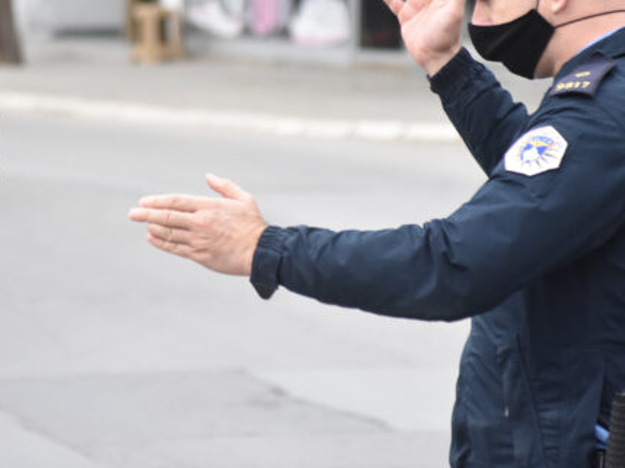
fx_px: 6293
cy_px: 130
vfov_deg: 4.3
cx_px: 252
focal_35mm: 349
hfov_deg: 5.7
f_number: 8
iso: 800
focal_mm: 135
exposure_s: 1/1000
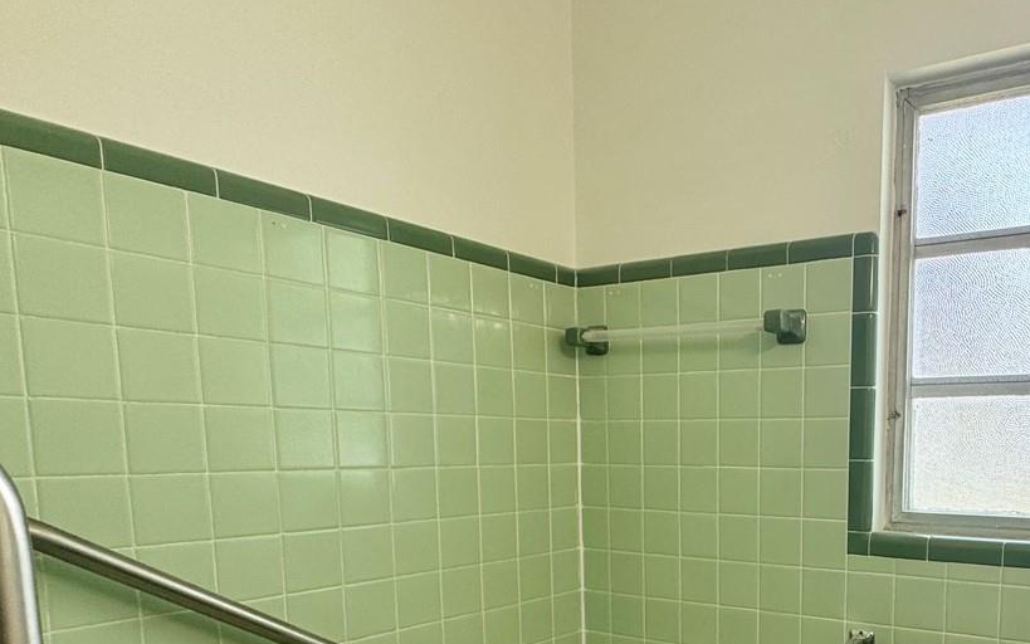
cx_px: 775
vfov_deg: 40.8
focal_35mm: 29
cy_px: 542
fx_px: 814
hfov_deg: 61.0
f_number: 2.2
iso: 64
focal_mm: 2.22
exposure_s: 1/120
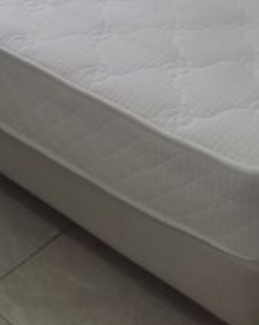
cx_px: 224
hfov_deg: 22.0
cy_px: -89
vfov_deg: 24.6
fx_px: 653
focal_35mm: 68
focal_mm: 4.4
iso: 80
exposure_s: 1/100
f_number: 1.8
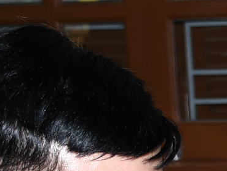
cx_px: 536
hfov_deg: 6.7
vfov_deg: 5.2
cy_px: 309
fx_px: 1856
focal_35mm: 283
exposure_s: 1/200
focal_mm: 26
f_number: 3.8
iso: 125
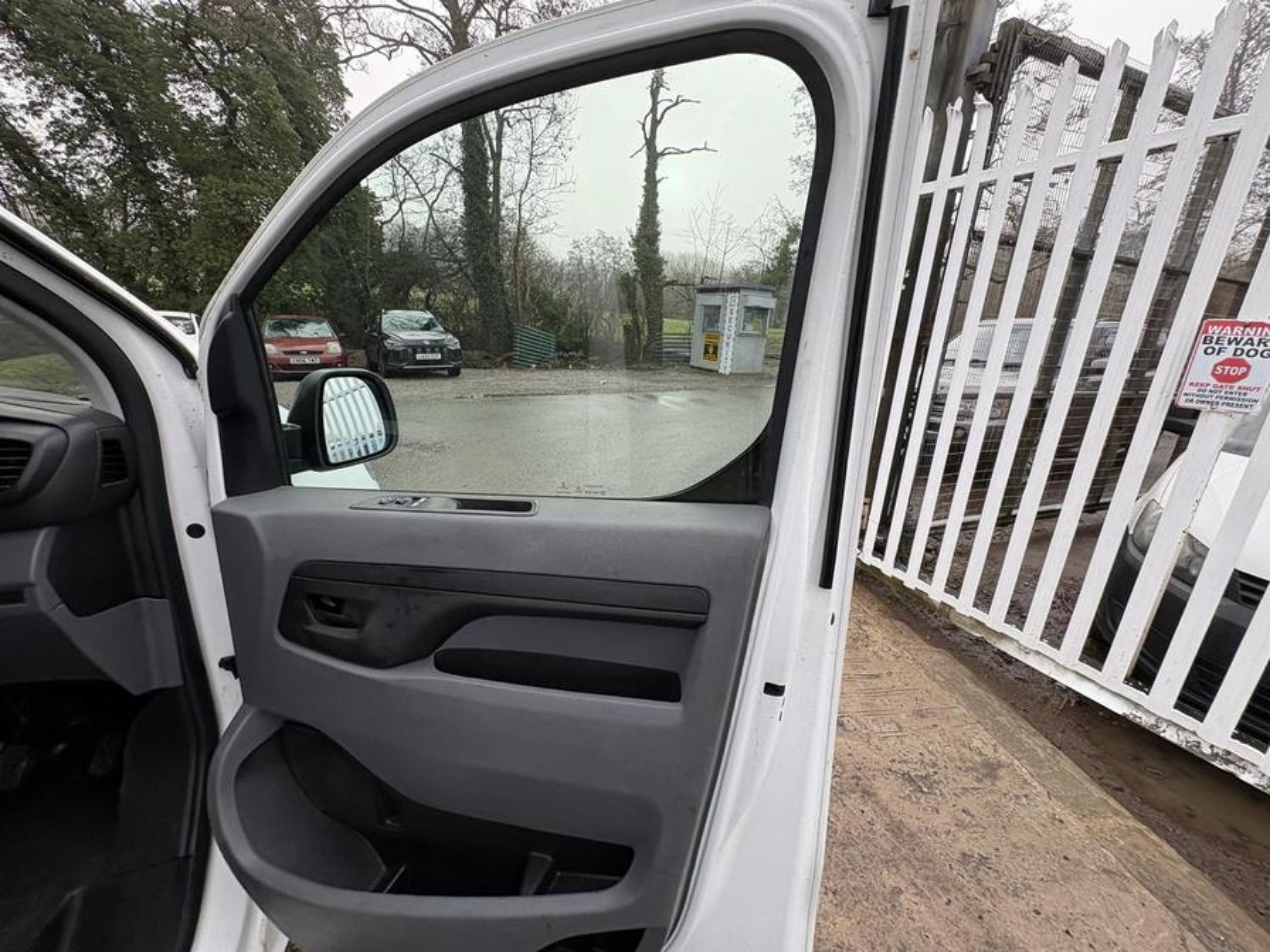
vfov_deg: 85.7
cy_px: 476
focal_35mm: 14
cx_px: 635
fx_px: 514
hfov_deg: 102.1
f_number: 2.2
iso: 40
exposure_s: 1/180
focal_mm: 2.22
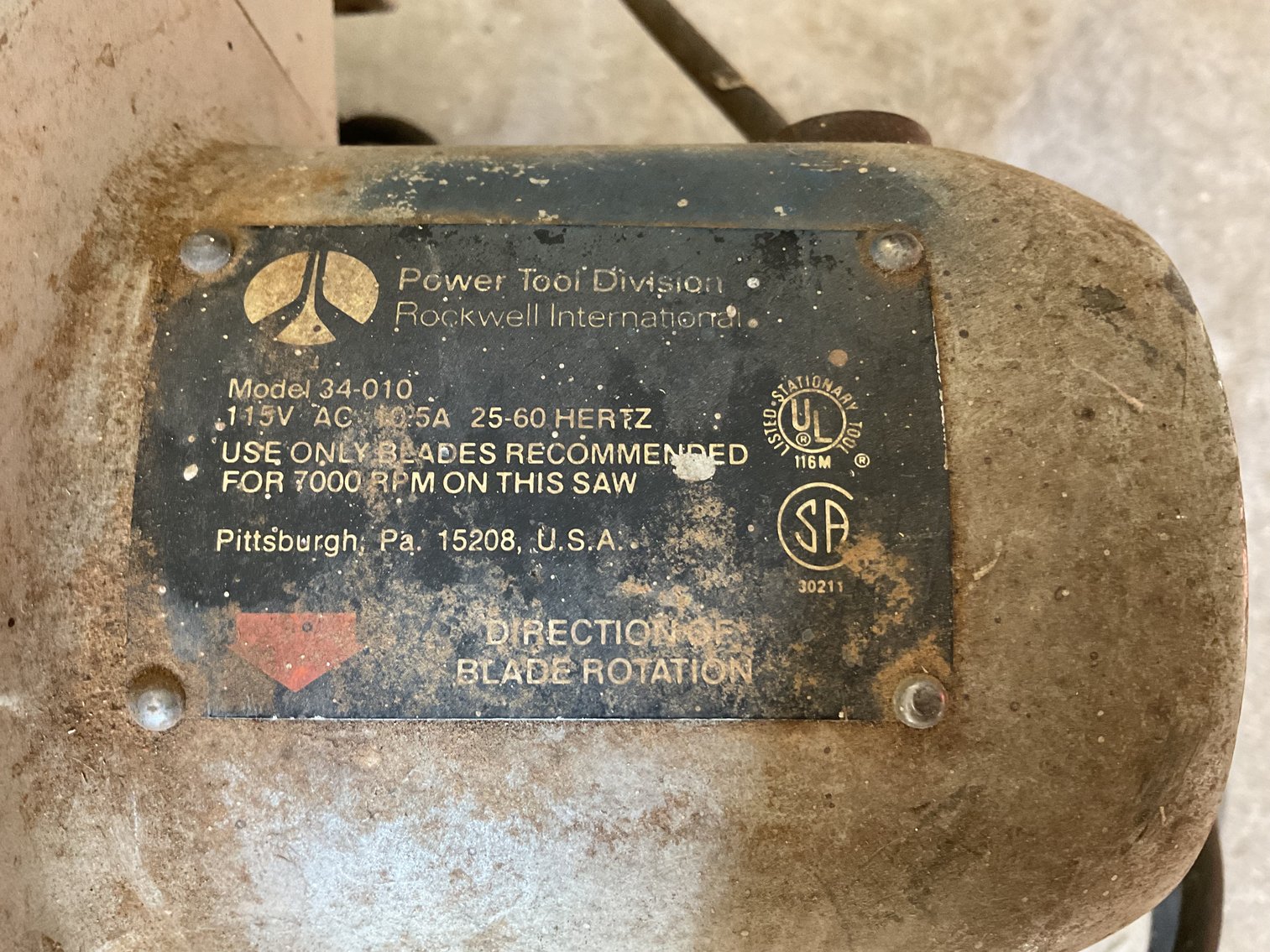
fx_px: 1064
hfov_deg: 61.7
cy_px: 476
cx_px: 635
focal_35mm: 29
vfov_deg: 48.2
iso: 200
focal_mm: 3
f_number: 1.8
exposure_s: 1/60
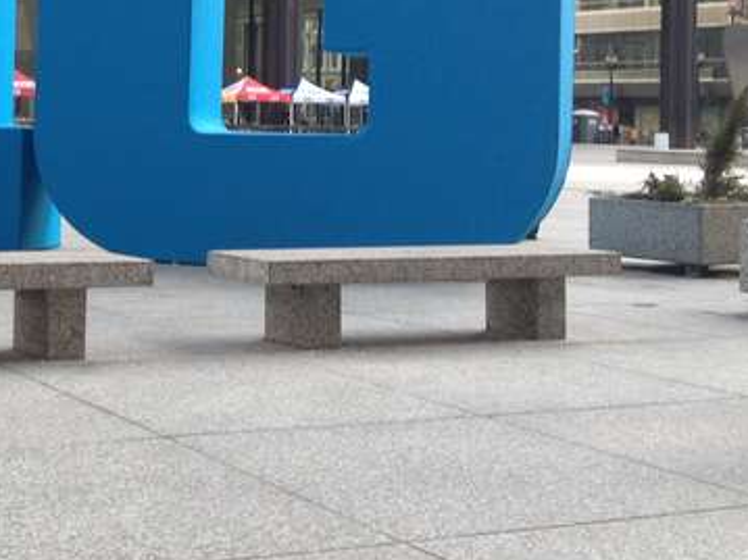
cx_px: 25
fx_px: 1685
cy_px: 75
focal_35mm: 78
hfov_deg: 24.1
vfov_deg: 18.6
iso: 64
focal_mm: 4.28
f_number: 2.4
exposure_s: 1/120
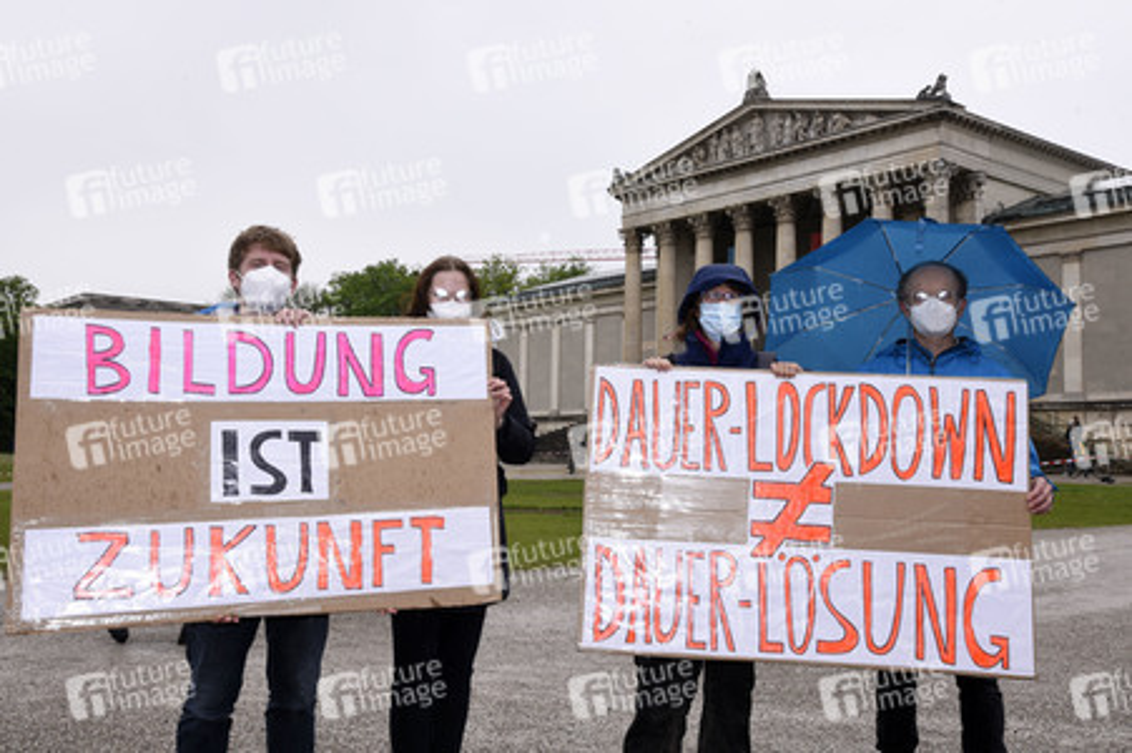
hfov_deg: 54.5
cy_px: 376
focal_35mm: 35
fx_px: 1100
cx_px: 566
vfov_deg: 37.8
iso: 400
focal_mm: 35
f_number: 11
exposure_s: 1/160
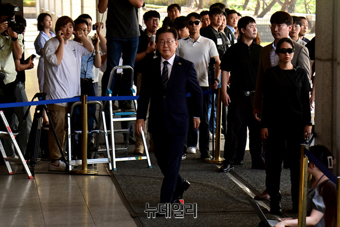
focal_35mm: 155
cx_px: 170
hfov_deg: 13.2
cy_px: 114
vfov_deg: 8.9
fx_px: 1464
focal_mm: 155
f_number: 9
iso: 1250
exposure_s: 1/250
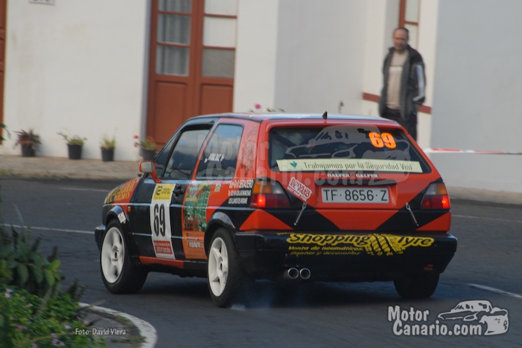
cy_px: 174
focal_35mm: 300
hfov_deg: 6.9
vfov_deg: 4.6
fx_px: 4349
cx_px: 261
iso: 200
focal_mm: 200
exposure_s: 1/180
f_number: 7.1
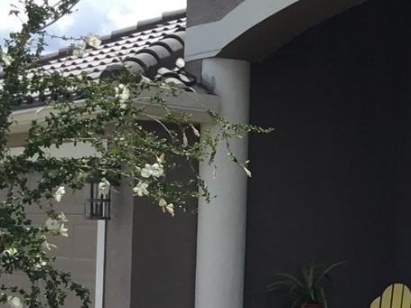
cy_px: 224
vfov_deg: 13.5
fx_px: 1294
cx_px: 469
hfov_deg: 17.4
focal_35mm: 109
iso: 25
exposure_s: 1/1058
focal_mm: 3.3
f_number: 2.4
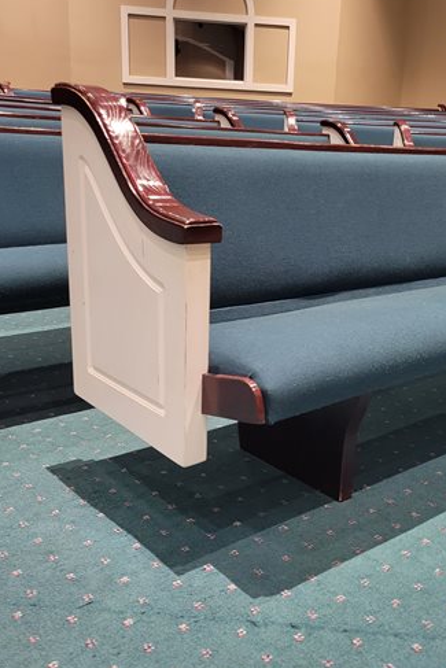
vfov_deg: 51.8
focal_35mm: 37
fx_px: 687
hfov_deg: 35.9
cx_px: 253
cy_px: 370
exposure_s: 1/24
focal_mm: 5.4
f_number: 1.8
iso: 640
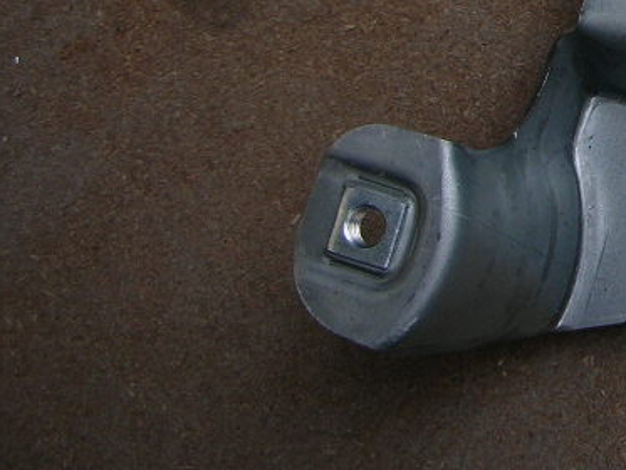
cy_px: -67
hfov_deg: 18.8
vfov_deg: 15.0
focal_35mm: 96
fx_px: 1737
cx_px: 844
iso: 50
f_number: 3
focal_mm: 5.8
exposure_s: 1/189
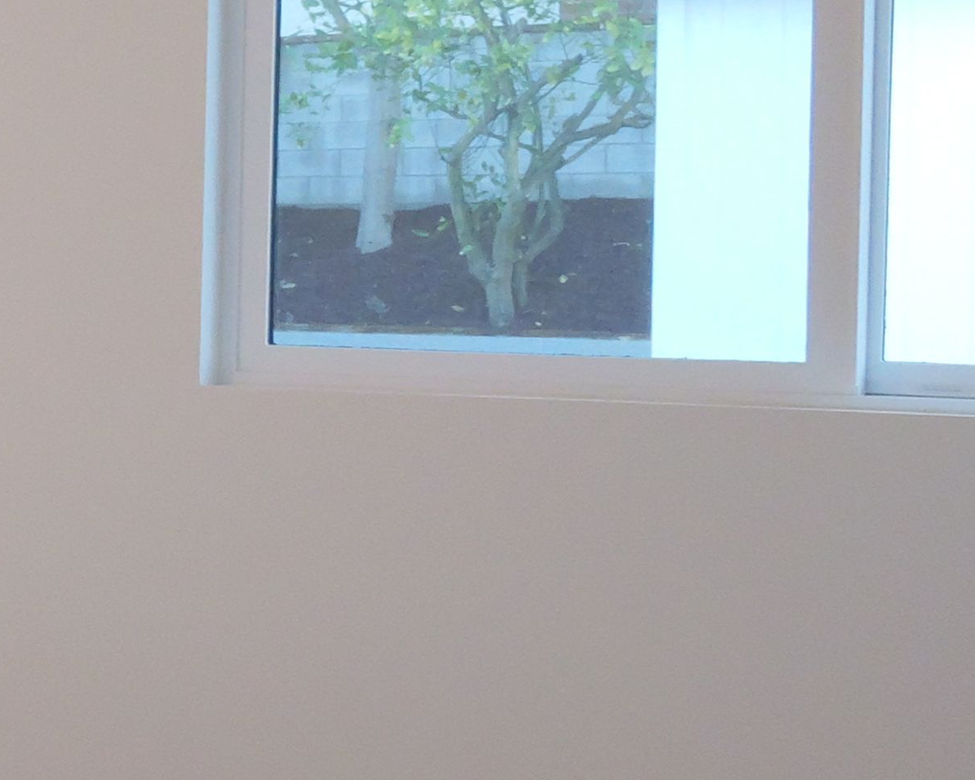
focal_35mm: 85
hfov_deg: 15.0
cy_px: 411
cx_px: -1291
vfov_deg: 18.1
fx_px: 2453
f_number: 8
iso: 2000
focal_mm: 9
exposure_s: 1/50
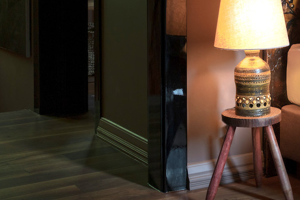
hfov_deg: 20.6
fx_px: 766
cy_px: -25
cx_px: 370
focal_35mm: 92
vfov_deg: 14.5
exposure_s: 1/10
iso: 400
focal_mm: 35
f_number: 11
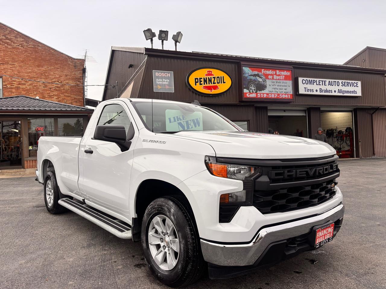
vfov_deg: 53.1
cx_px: 193
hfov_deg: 67.3
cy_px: 144
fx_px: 290
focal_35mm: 26
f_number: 1.6
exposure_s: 1/1381
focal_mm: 5.96
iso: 50
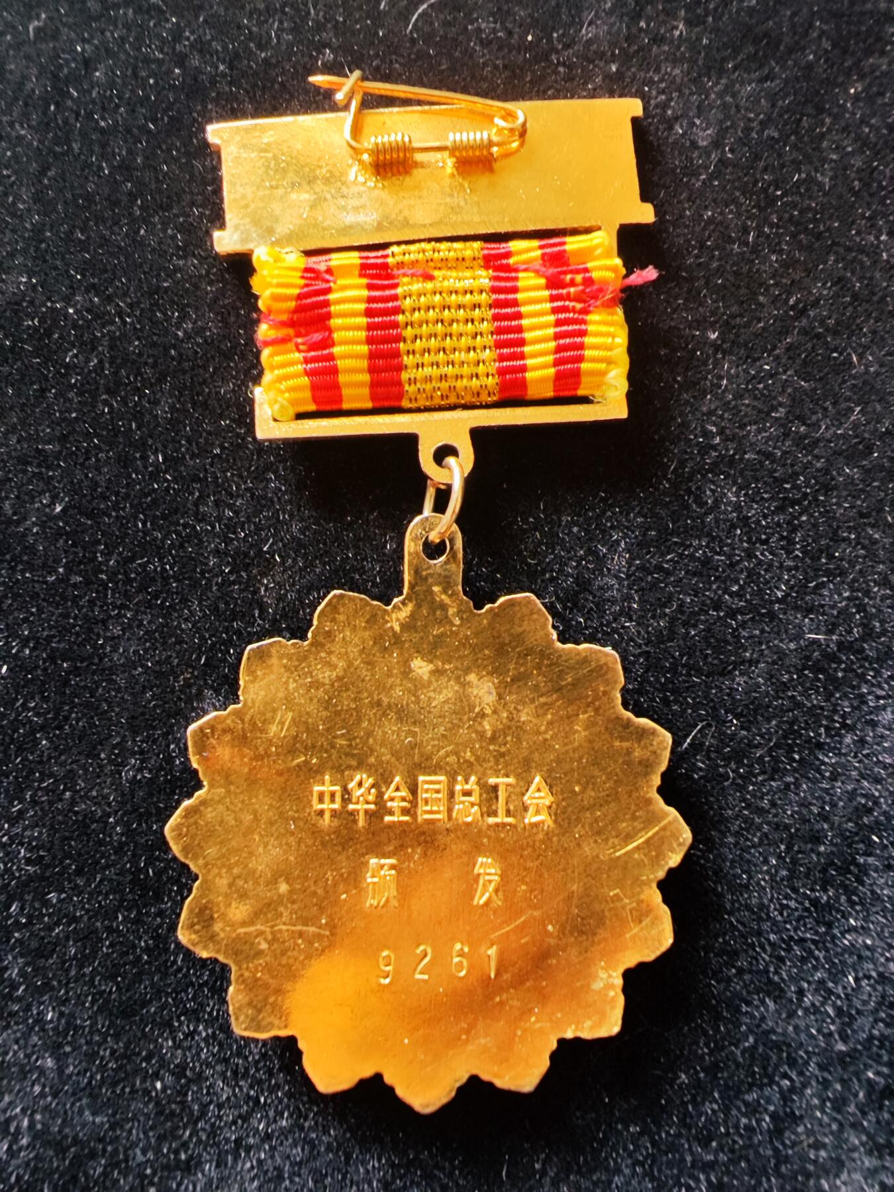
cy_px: 596
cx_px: 447
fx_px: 448
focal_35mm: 13
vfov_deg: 106.2
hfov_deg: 89.9
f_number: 2.2
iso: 252
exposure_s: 1/25.7
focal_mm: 2.39
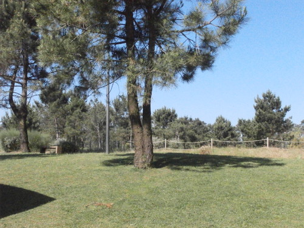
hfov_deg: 40.4
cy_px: 114
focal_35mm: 47
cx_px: 152
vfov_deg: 30.9
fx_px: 413
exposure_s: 1/1250
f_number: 11
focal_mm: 8.29
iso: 1600
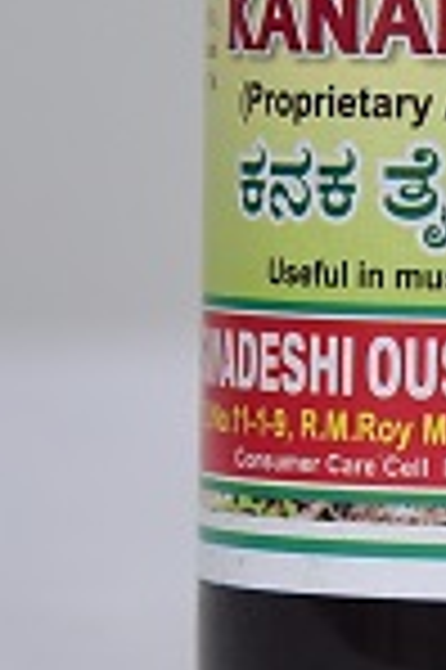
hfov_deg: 4.1
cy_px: 0
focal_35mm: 335
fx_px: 6239
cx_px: 568
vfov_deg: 6.1
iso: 1600
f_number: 5.6
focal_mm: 95
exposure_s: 1/160
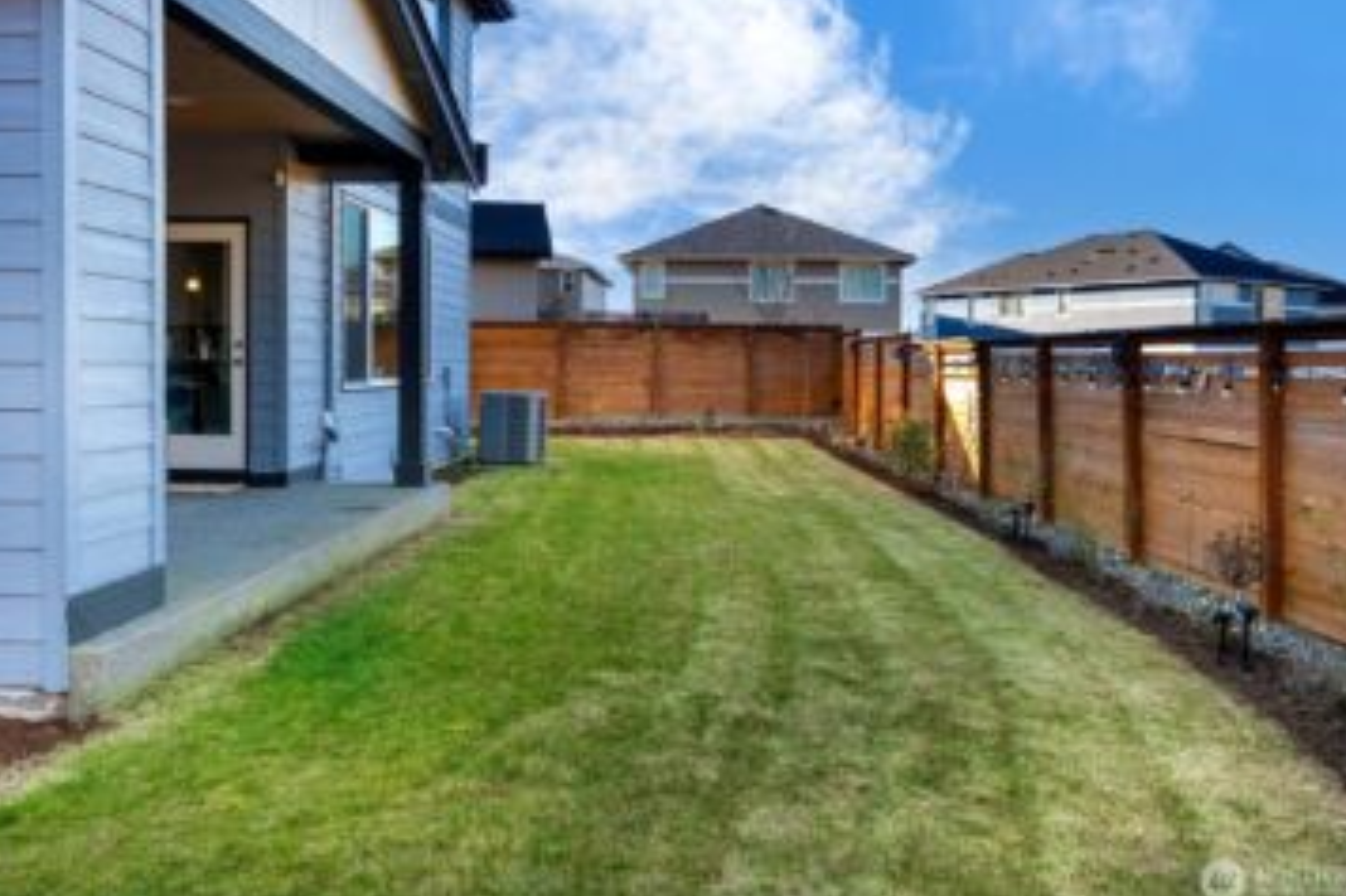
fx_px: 1009
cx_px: 662
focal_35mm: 27
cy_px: 410
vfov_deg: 47.8
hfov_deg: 67.4
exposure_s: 1/30
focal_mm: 24
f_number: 7.1
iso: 100
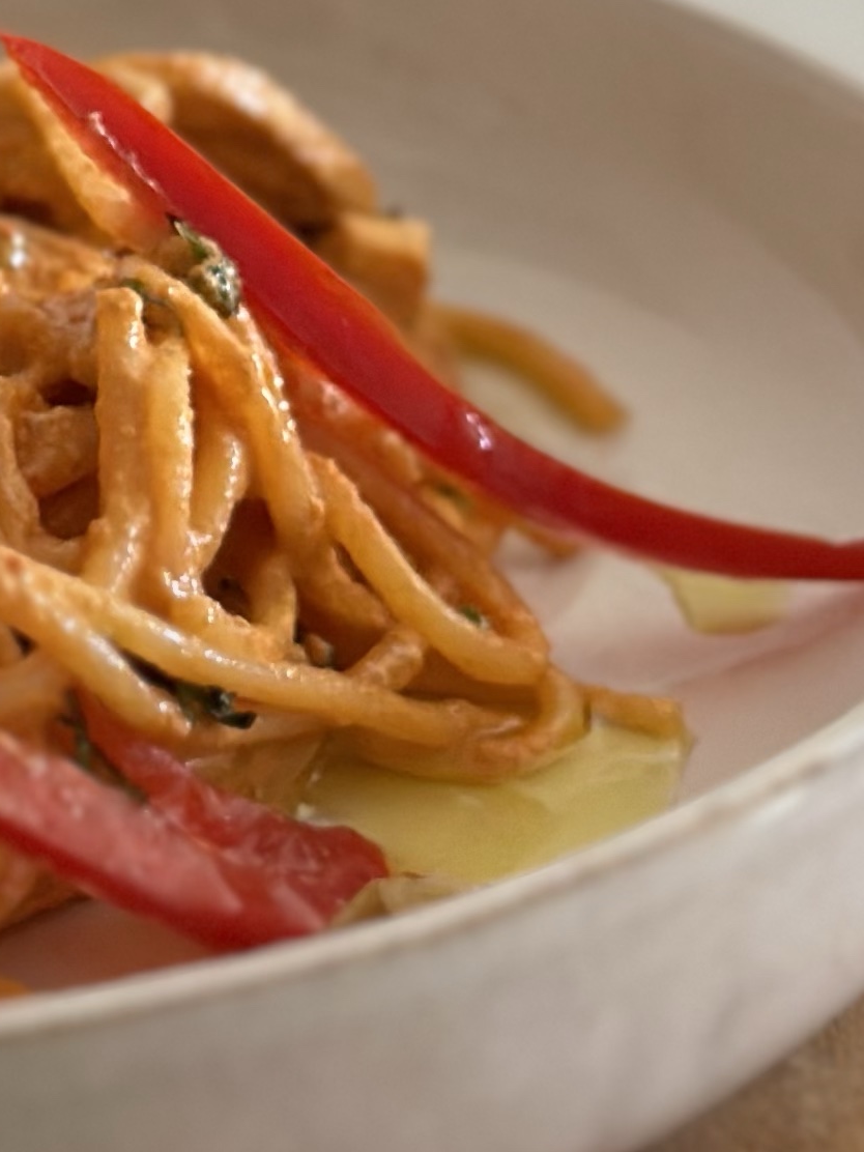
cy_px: 149
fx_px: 5791
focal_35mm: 174
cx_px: -288
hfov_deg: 8.4
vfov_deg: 11.3
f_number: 1.78
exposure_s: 1/71
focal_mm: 6.86
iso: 125
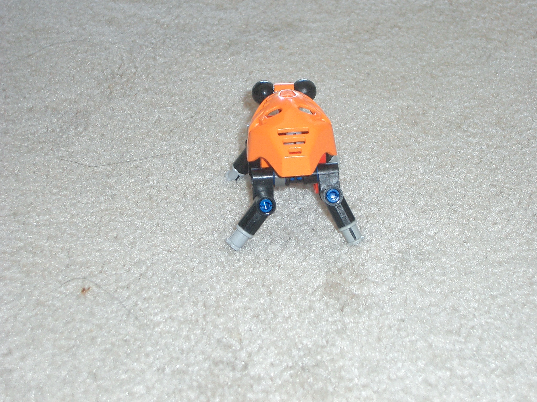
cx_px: 268
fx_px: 1148
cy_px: 201
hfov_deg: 26.3
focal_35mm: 74
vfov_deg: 19.9
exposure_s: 1/40
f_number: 3.9
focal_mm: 12.2
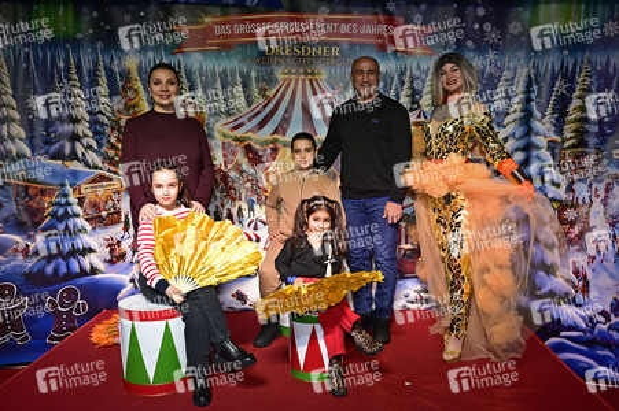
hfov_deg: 62.0
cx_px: 310
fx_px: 515
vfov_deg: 43.5
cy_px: 206
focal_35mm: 30
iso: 1600
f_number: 3.2
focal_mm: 30
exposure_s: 1/160
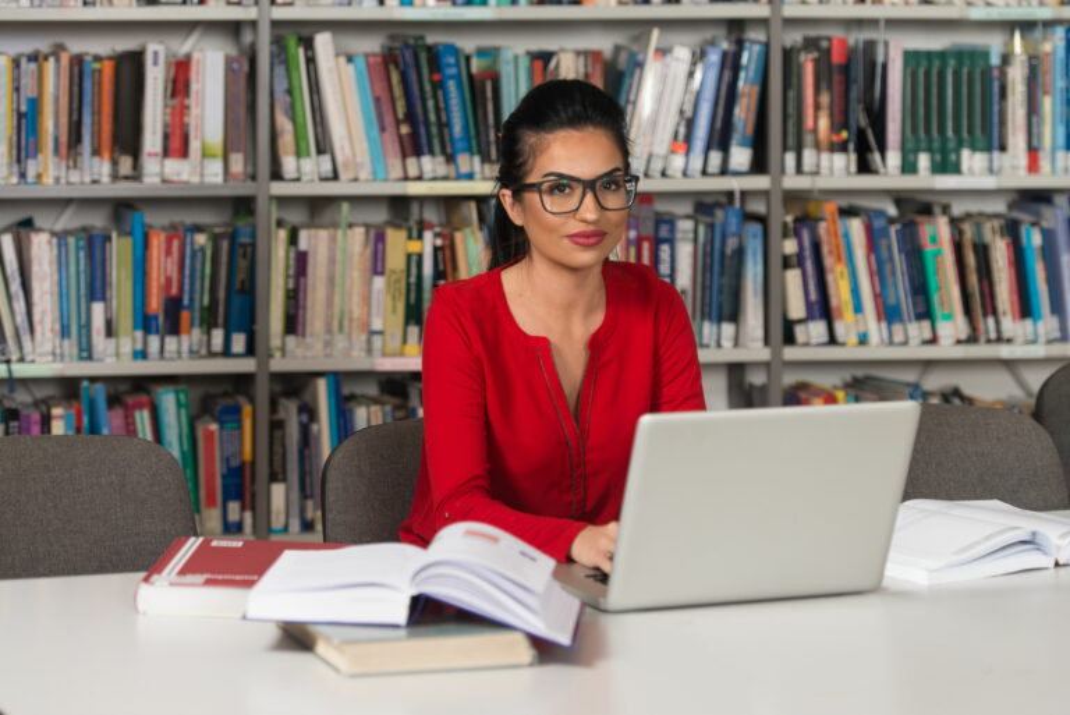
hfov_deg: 20.0
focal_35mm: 102
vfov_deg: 13.4
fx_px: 3033
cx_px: 535
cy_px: 358
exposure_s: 1/200
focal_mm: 102
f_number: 3.5
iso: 125
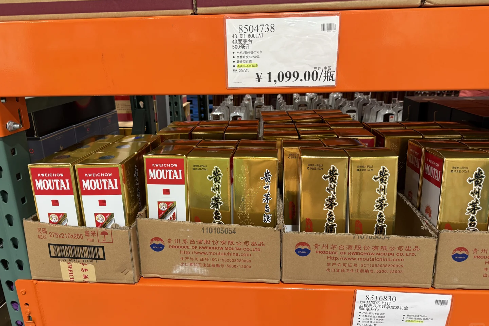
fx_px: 340
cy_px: 151
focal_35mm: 25
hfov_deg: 71.5
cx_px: 244
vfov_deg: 51.3
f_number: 1.78
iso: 160
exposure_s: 1/50
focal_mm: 6.76
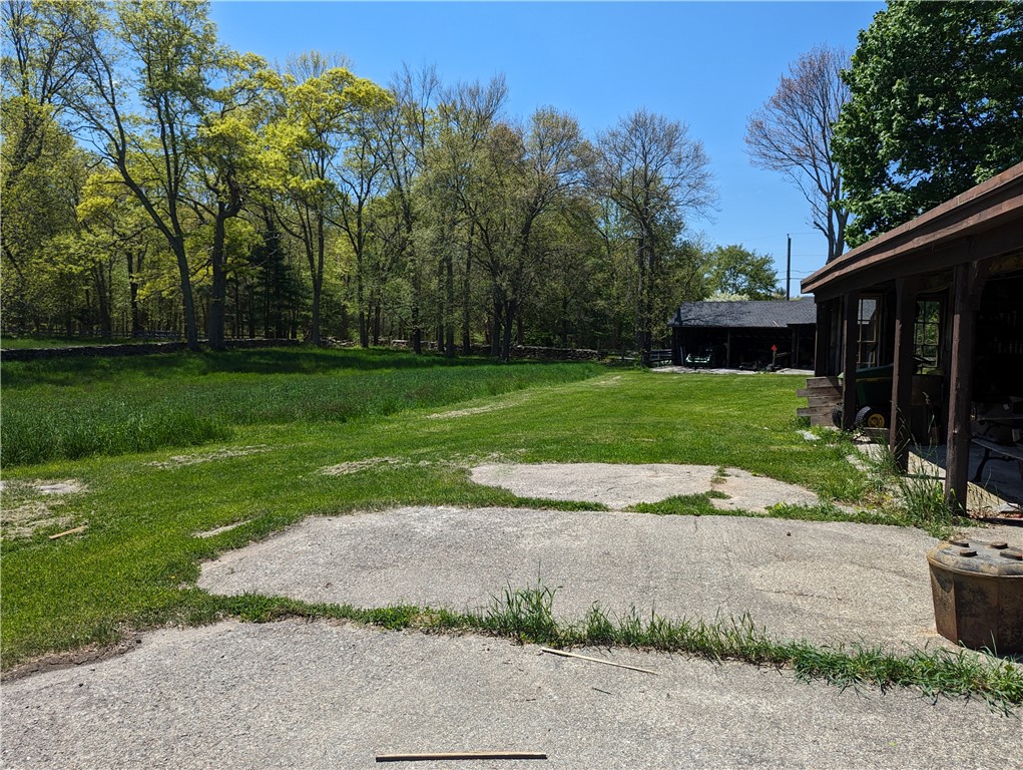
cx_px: 512
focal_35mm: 24
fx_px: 710
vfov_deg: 56.9
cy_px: 385
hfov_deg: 71.5
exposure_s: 1/1572
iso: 45
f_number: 1.85
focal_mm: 6.81
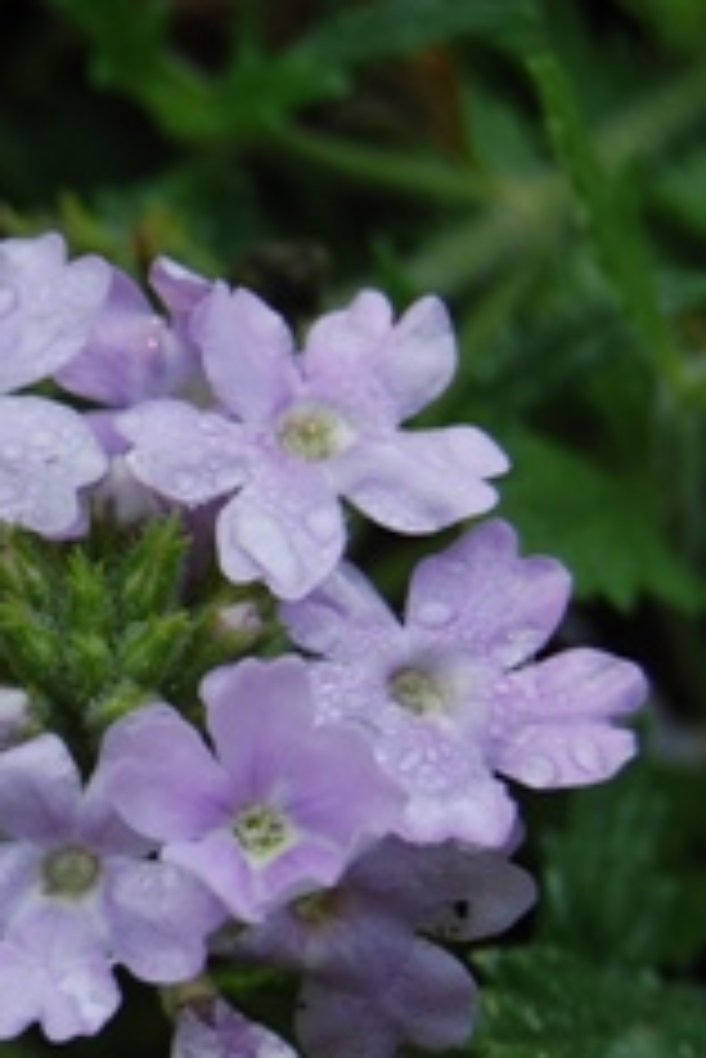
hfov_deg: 6.0
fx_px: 6590
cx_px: -594
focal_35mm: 224
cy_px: 698
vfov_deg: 9.2
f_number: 8
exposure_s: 1/160
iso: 200
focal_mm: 55
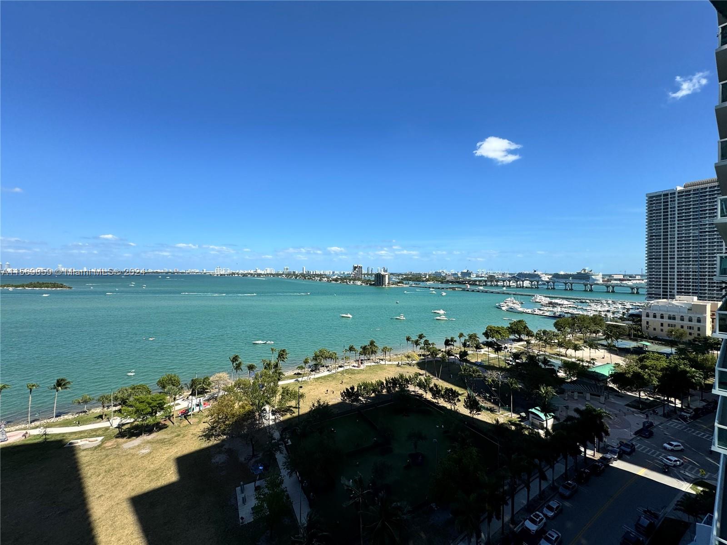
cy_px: 272
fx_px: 294
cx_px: 364
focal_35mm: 14
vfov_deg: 85.7
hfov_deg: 102.1
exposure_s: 1/2415
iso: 50
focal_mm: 2.22
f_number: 2.2
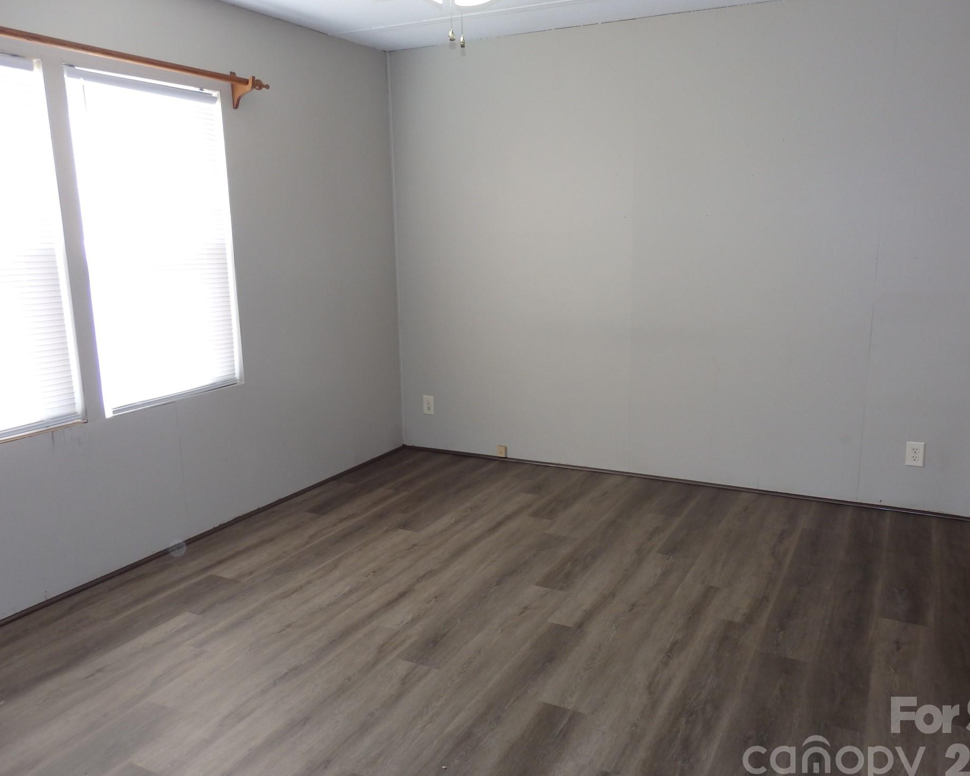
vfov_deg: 53.2
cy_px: 397
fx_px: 775
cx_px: 521
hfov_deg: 64.0
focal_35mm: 27
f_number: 3
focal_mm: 4.5
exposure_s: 1/30
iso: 125
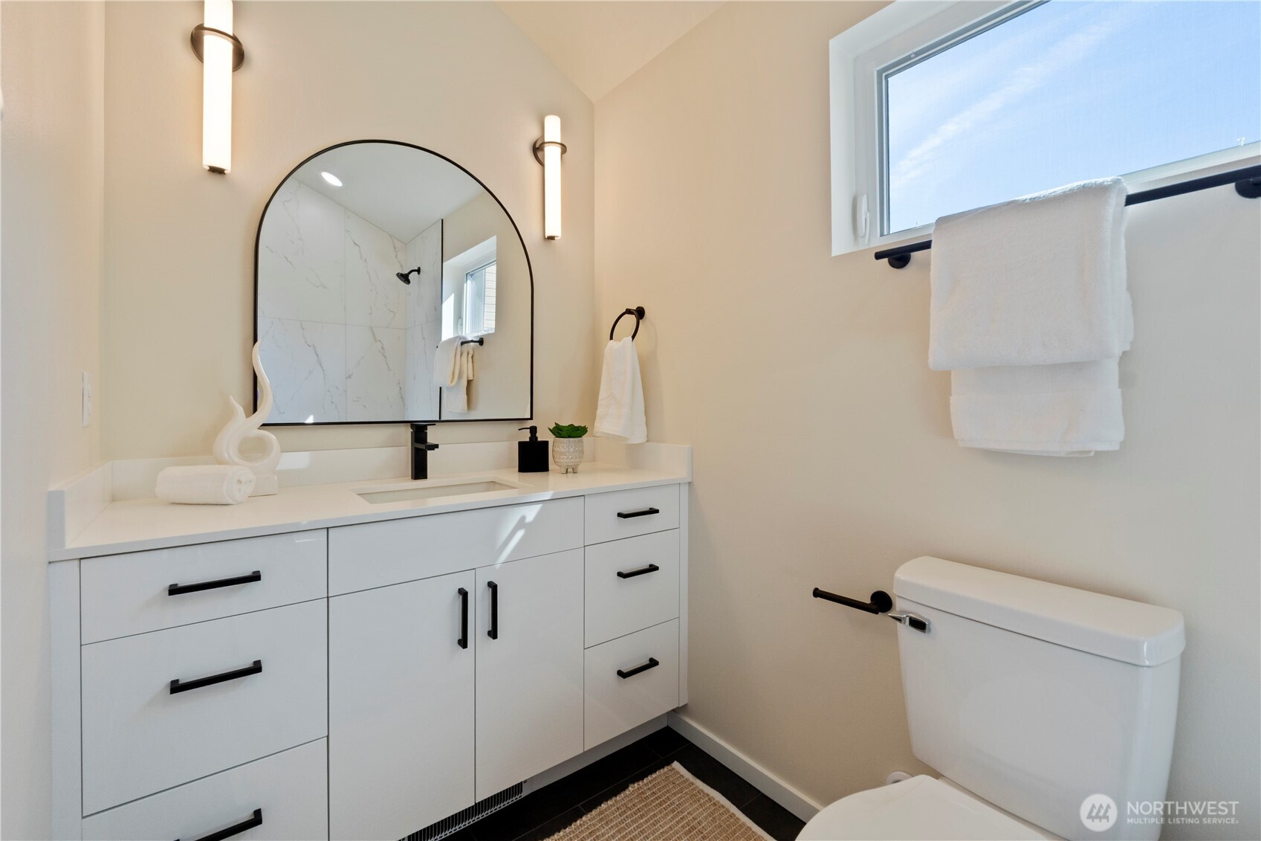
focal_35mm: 15
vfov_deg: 77.3
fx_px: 525
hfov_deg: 100.4
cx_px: 630
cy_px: 420
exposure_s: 1/20
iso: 250
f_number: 9
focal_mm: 10
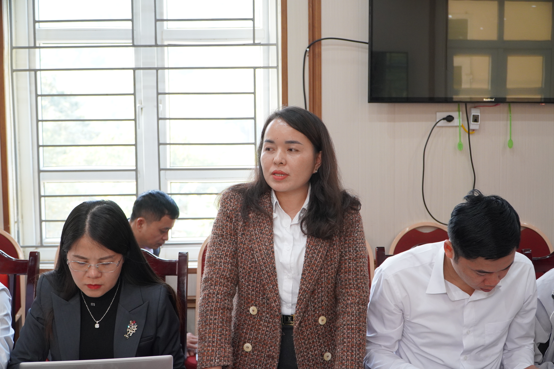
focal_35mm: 44
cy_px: 184
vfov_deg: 30.8
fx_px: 669
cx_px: 277
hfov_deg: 45.0
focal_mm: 29
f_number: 4
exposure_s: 1/160
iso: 1600
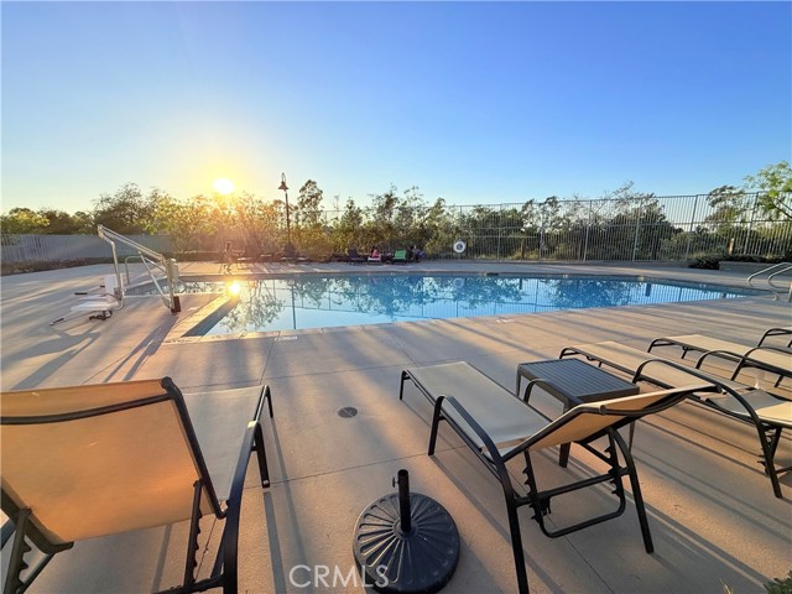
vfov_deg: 85.7
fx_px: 320
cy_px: 297
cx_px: 396
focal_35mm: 14
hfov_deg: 102.1
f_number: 2.2
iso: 80
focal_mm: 2.22
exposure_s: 1/2165
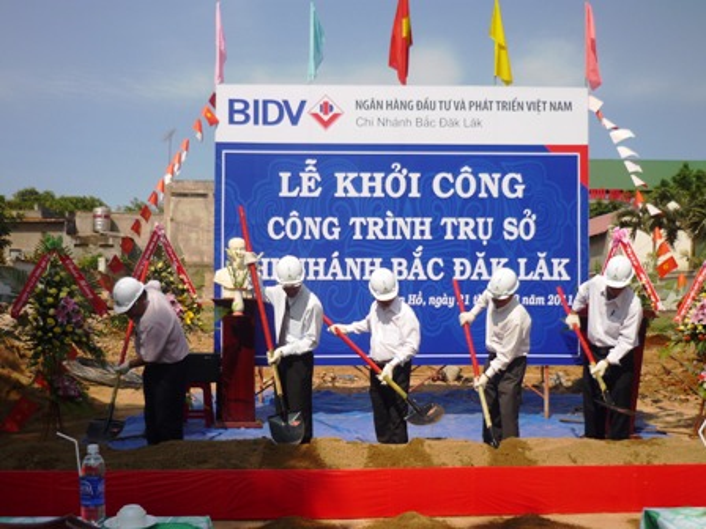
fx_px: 775
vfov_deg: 37.7
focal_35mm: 38
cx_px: 353
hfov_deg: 49.0
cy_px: 264
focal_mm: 6.3
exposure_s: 1/250
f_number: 8
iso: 100
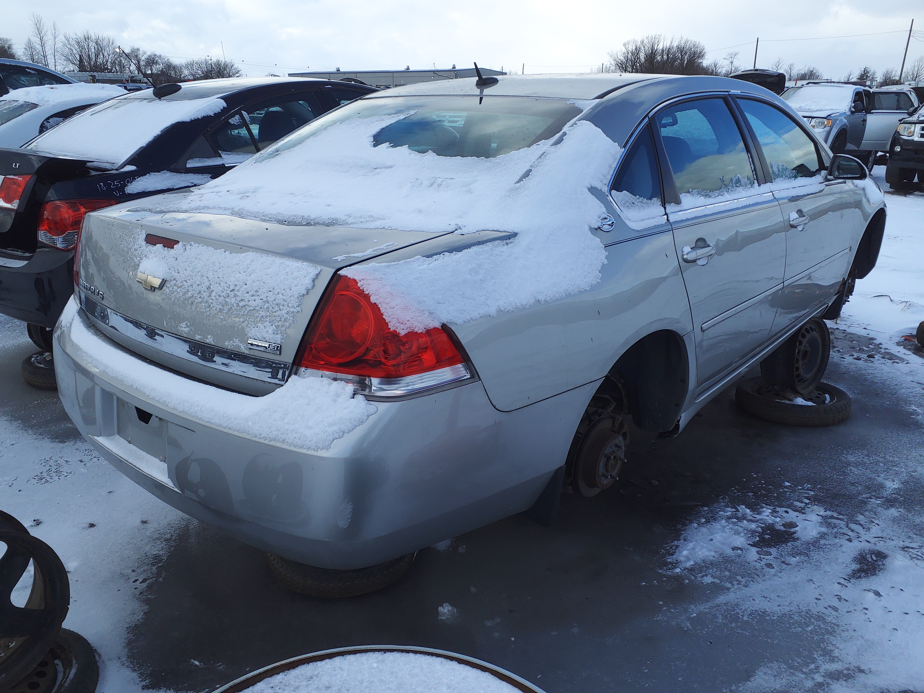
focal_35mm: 26
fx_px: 694
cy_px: 346
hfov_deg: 67.3
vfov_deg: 53.1
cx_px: 462
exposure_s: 1/1082
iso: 40
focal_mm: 3.58
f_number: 1.9
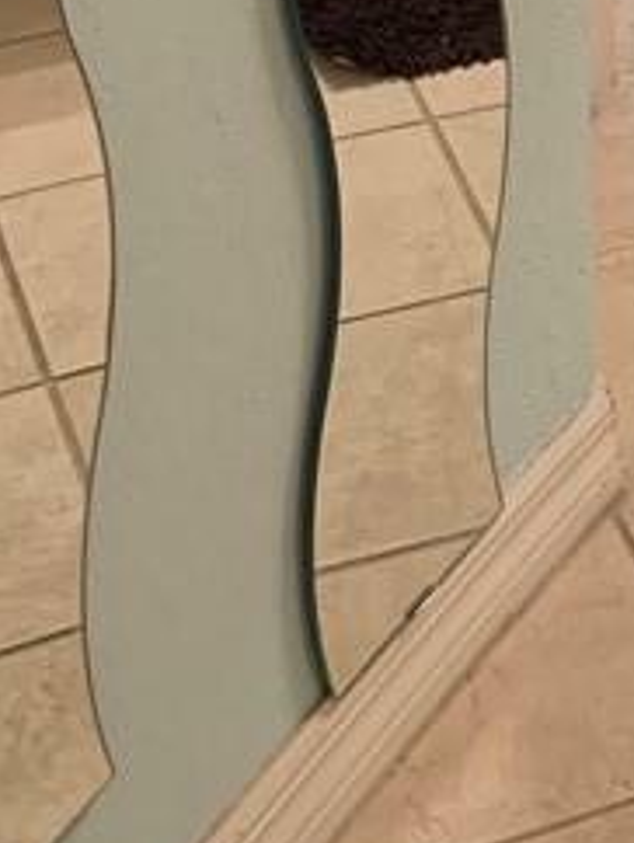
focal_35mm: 110
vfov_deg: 15.2
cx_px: 968
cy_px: -725
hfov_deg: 12.7
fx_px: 2682
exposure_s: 1/60
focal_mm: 4.25
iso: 125
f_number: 1.8
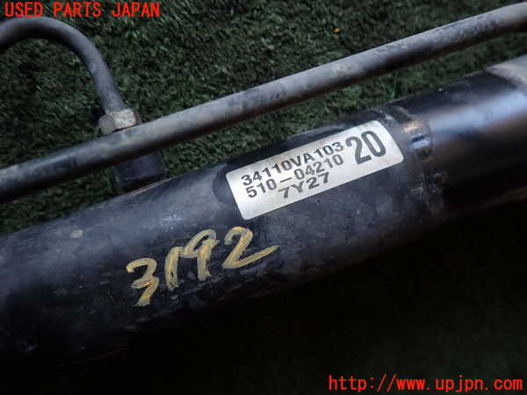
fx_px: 381
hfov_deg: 69.4
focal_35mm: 25
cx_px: 264
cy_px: 198
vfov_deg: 54.9
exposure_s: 1/100
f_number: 2
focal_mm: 4.5
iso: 100
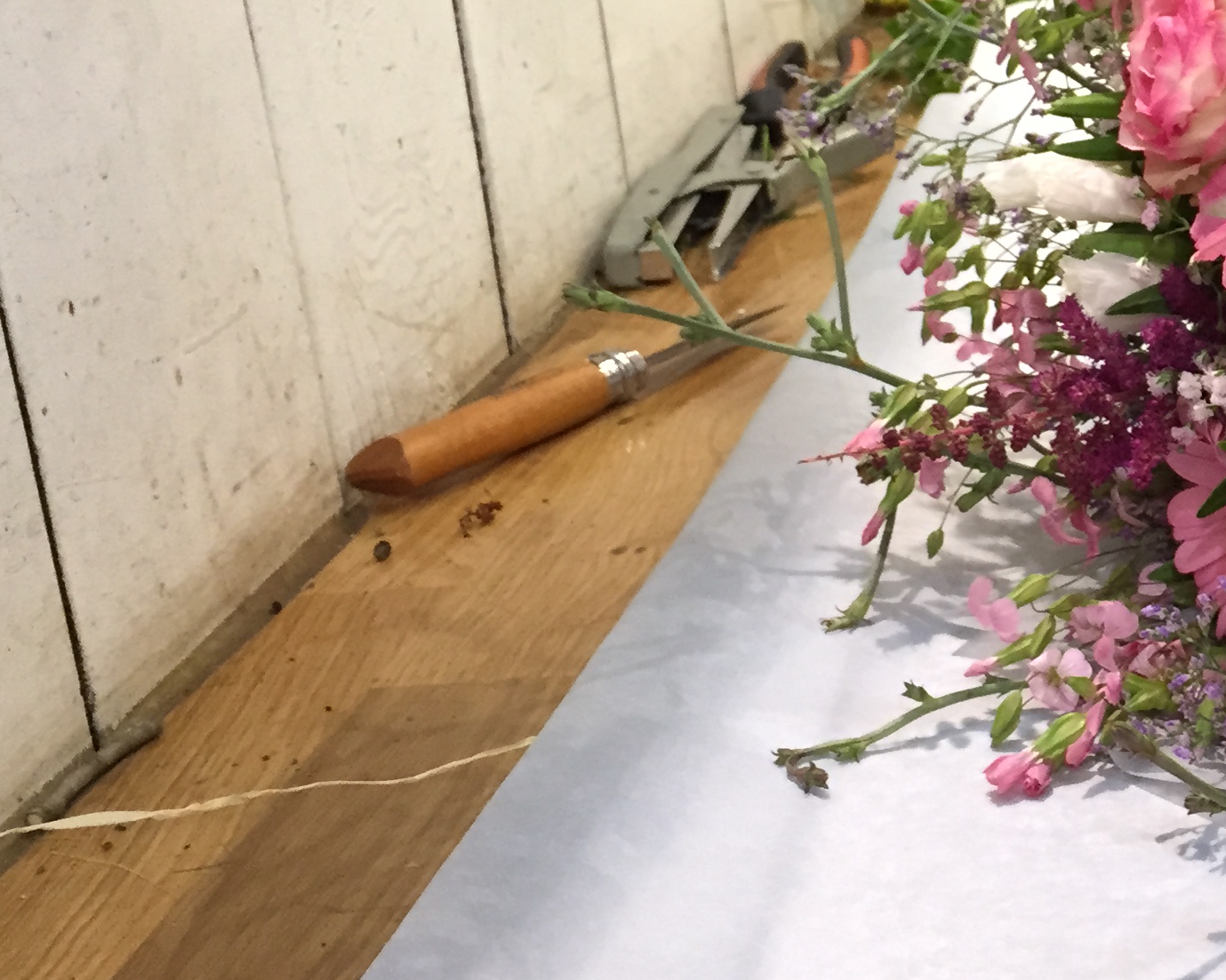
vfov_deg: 22.4
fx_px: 2431
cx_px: 1362
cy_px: 159
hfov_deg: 26.1
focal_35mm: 67
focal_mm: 4.15
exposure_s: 1/33
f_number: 2.2
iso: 200
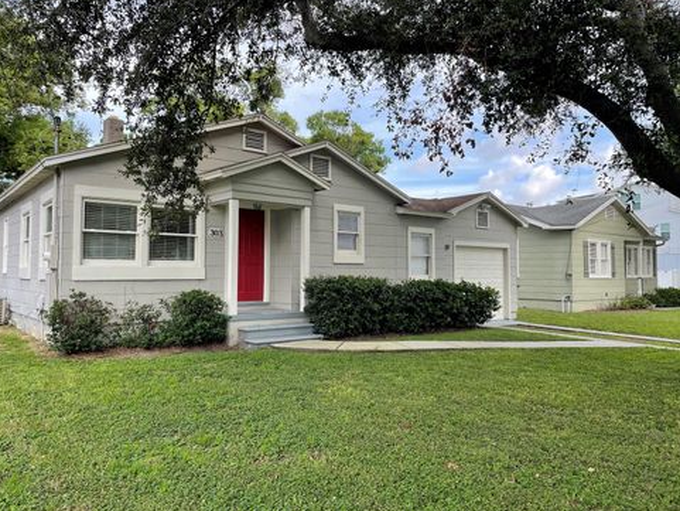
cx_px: 344
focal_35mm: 27
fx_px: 531
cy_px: 250
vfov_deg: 51.4
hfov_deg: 65.3
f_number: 1.6
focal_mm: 4.2
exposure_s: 1/690
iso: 32
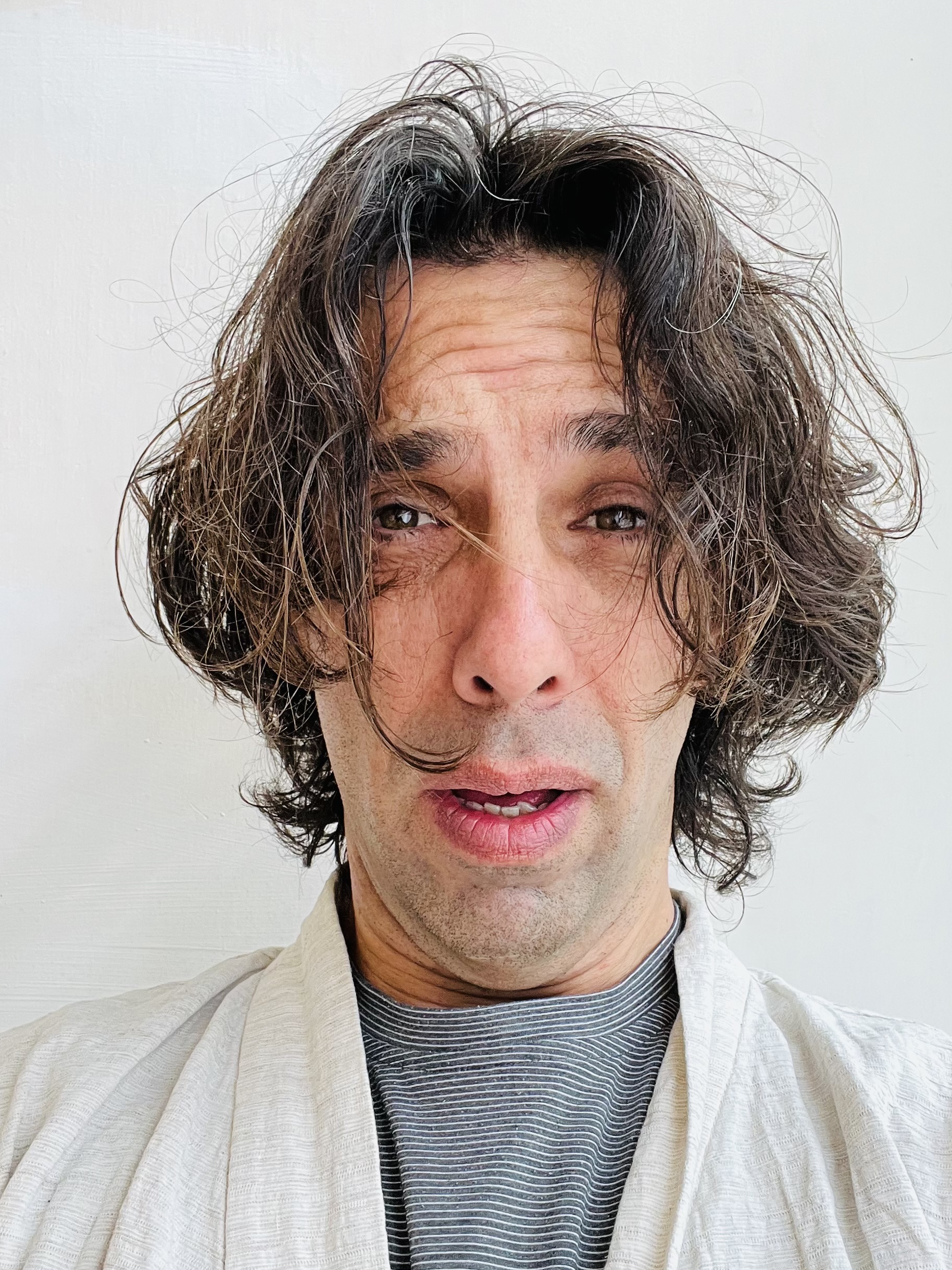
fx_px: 1394
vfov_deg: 48.8
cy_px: 721
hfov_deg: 37.7
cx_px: 520
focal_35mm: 38
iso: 100
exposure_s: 1/70
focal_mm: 2.71
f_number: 2.2
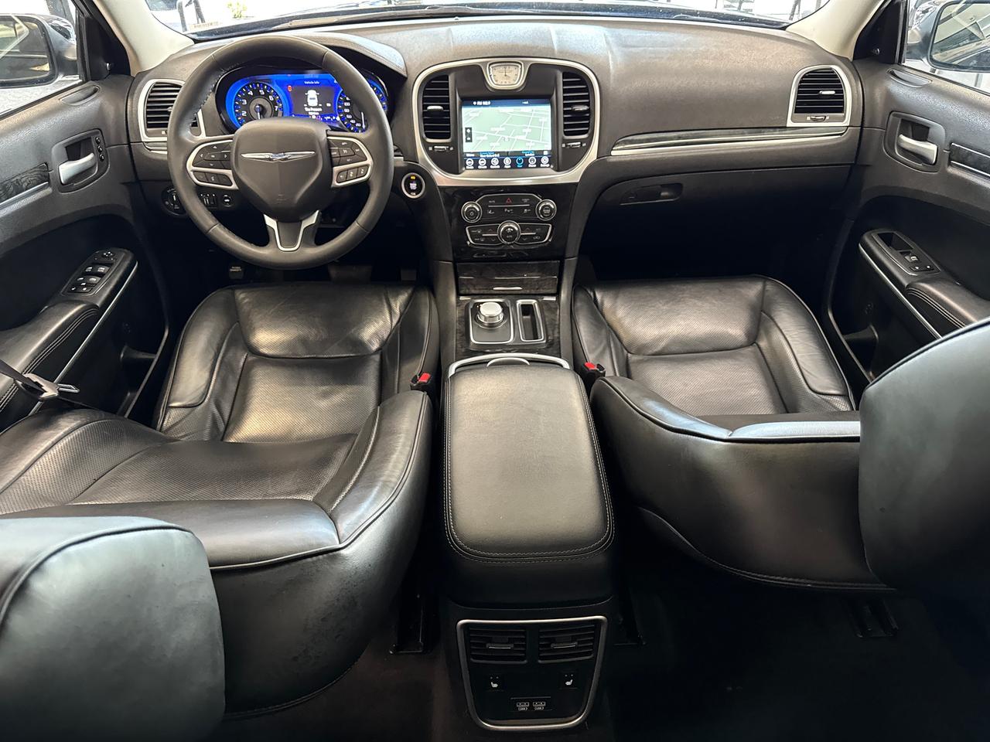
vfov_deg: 56.8
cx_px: 495
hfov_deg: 71.6
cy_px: 371
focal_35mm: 24
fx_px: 686
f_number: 1.78
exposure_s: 1/40
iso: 800
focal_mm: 6.76
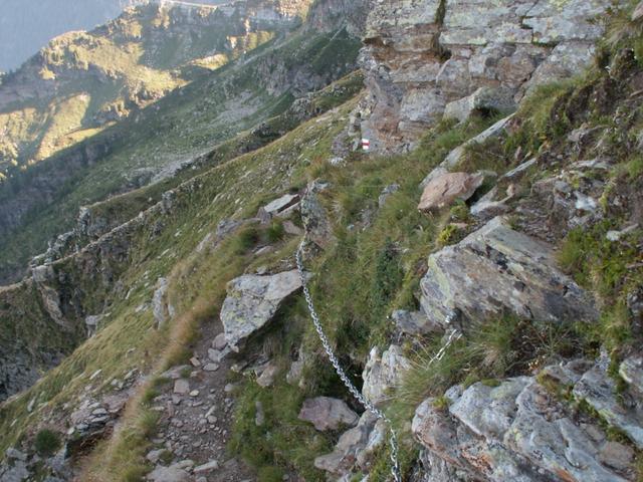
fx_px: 650
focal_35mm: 35
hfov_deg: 52.6
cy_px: 241
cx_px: 322
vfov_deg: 40.7
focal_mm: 5.86
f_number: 3.5
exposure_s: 1/30
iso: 50
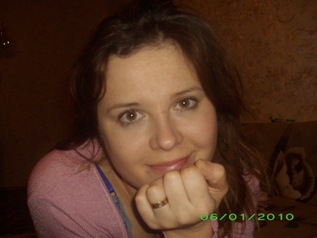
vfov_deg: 39.7
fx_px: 330
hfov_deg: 51.3
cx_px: 158
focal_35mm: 36
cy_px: 119
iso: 160
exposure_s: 1/50
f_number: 2.7
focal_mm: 6
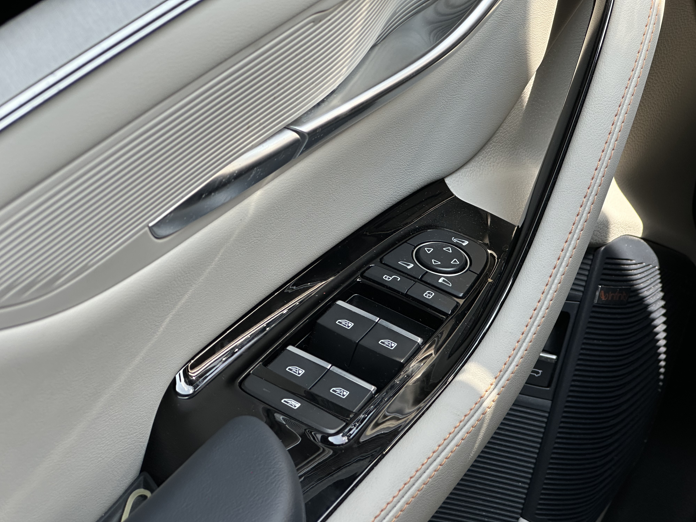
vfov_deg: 18.9
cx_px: 346
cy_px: 264
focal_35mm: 78
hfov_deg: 25.0
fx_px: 1568
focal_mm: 9
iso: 64
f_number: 2.8
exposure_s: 1/99
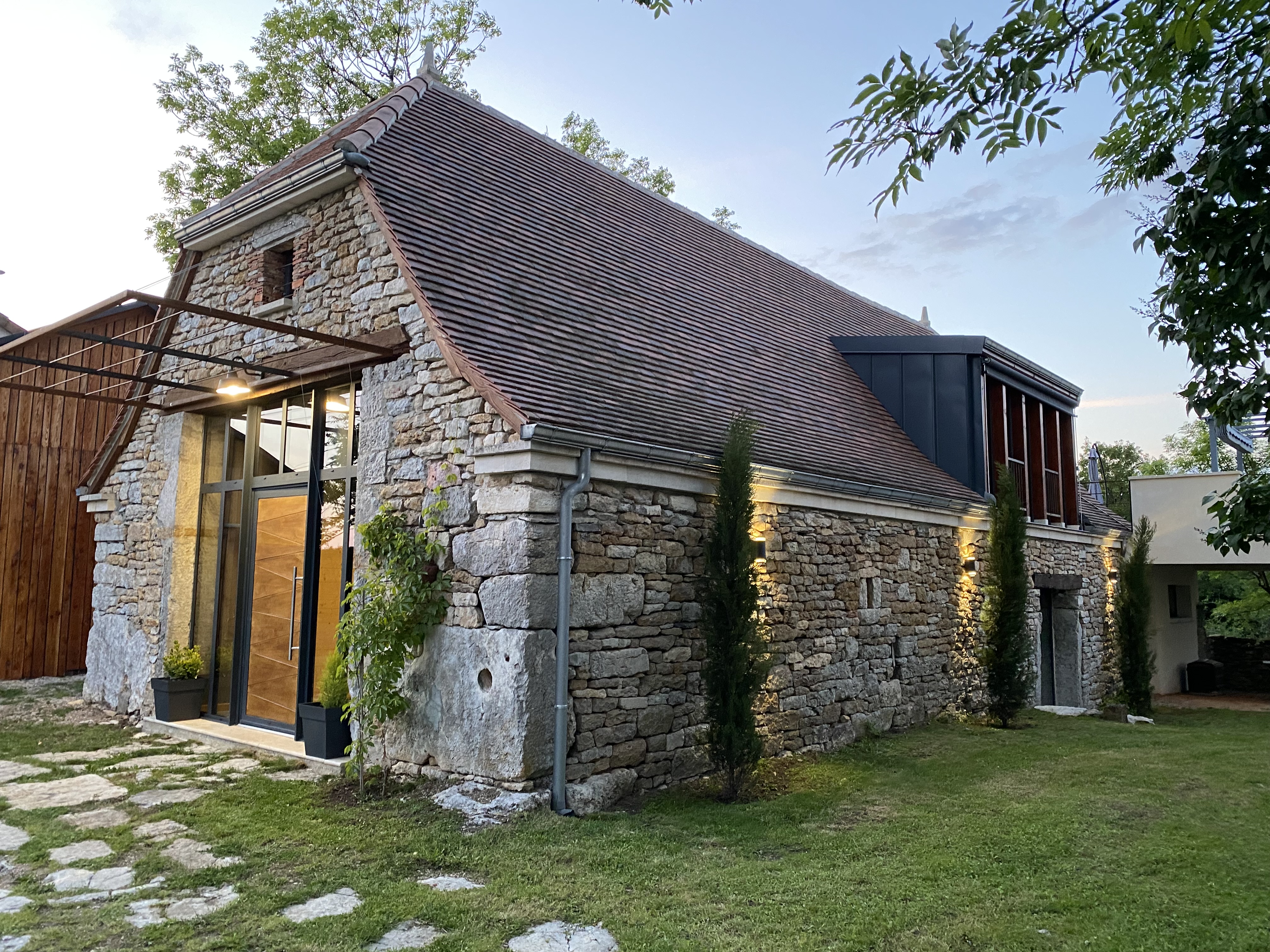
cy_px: 476
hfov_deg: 67.3
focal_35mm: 26
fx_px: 954
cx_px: 635
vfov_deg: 53.1
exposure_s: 1/60
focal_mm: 4.25
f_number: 1.8
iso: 200
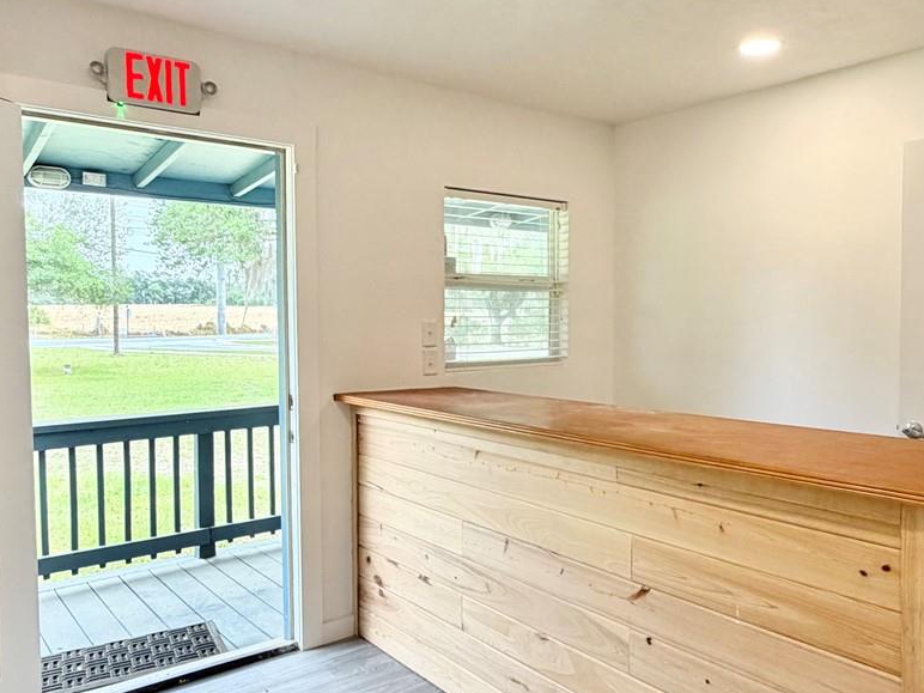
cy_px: 347
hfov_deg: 60.7
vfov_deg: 48.2
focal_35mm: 29
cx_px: 588
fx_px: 774
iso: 160
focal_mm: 2.22
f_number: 2.2
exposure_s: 1/121
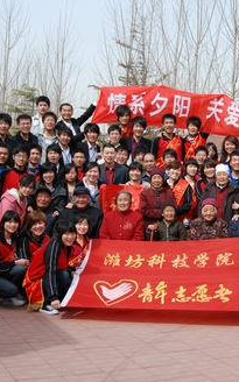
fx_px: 584
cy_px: 190
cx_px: 211
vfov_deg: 36.3
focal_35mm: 56
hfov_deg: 22.6
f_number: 6.3
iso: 100
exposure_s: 1/160
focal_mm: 24
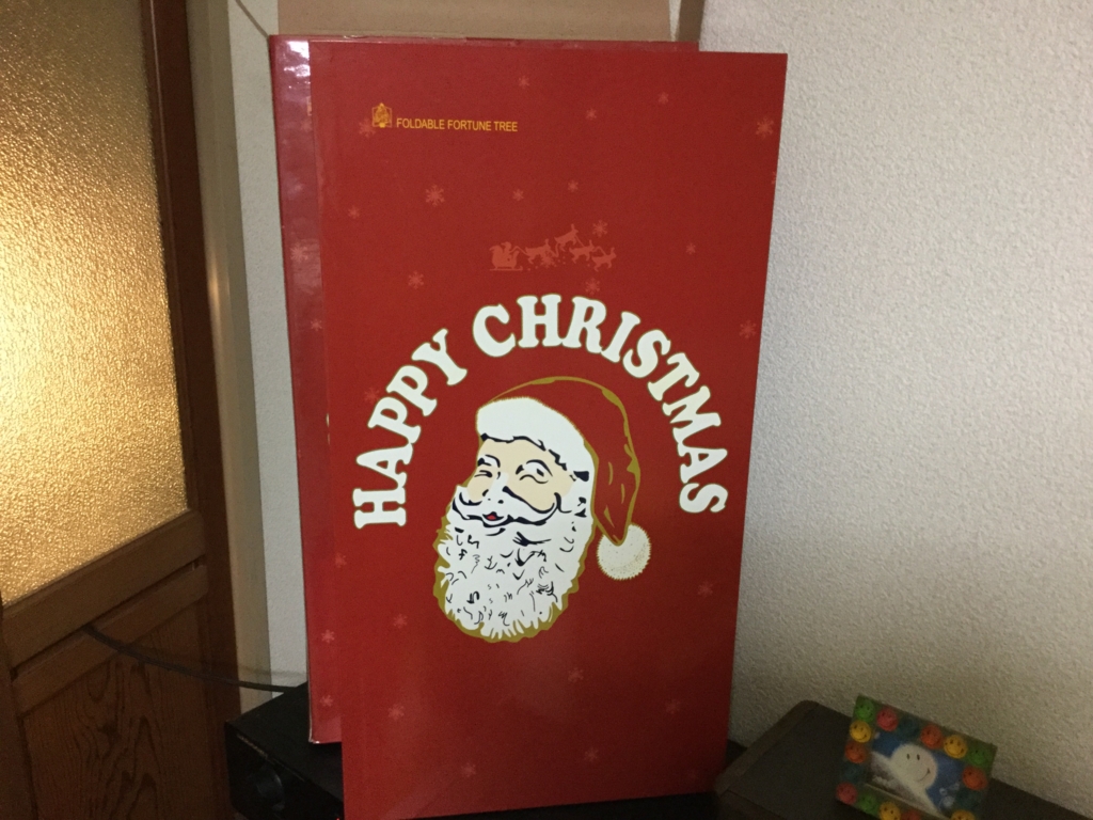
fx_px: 979
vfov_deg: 45.4
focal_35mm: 31
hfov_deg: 58.4
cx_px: 546
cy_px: 410
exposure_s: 1/15
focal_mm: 3.3
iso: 250
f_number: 2.4
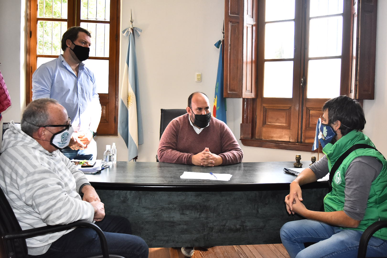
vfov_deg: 36.9
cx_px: 194
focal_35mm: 36
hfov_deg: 53.1
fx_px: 387
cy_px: 129
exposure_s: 1/250
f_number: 4
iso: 1600
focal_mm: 24
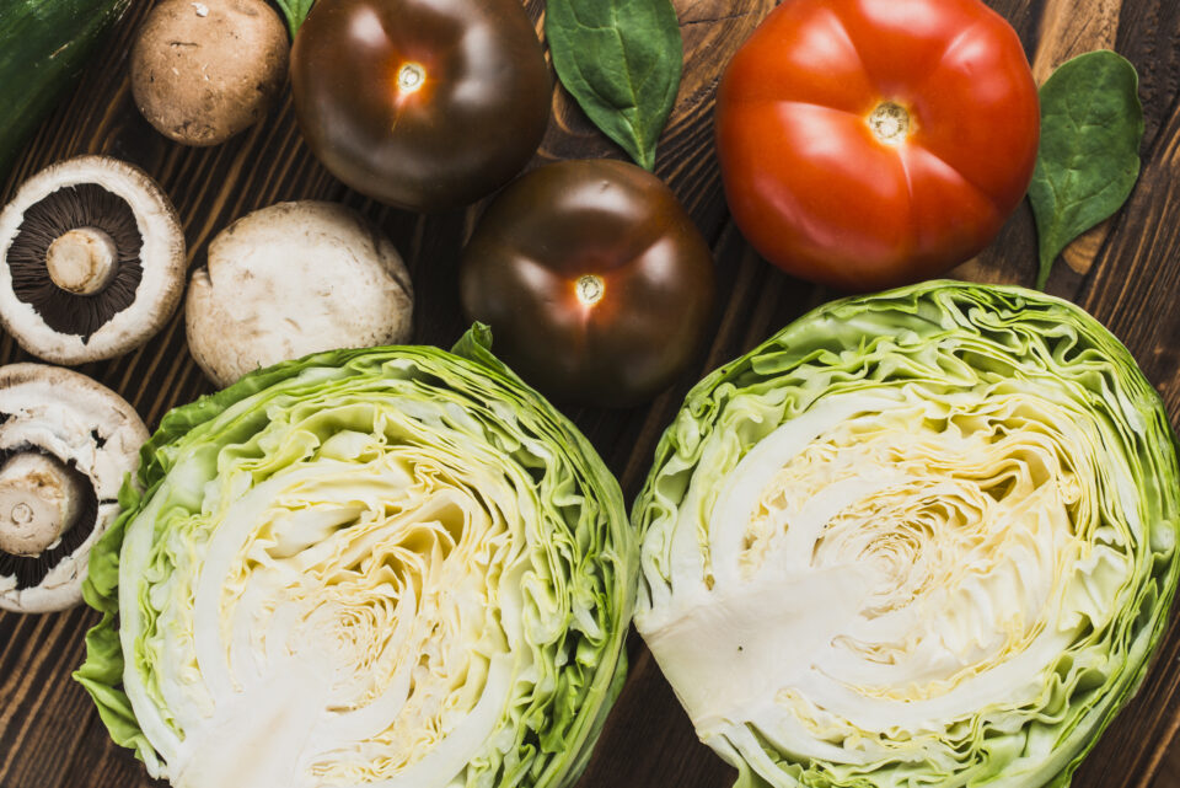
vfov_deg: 27.0
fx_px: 1640
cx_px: 590
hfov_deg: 39.6
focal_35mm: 50
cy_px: 394
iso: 250
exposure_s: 1/160
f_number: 10
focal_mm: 50
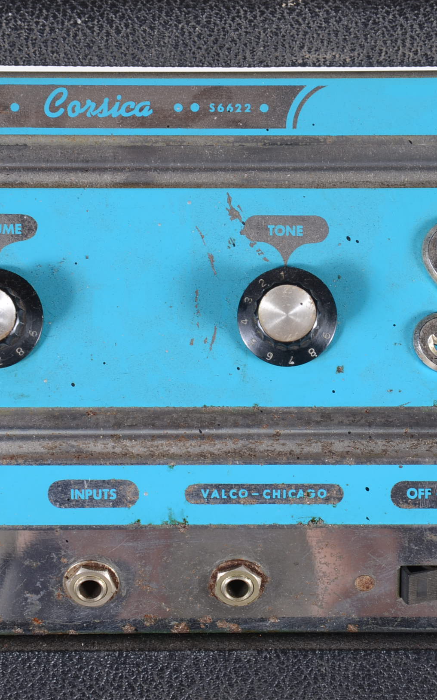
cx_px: 289
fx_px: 2553
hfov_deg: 9.8
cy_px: 350
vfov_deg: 15.6
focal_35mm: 134
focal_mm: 58
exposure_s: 1/100
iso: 160
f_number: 11
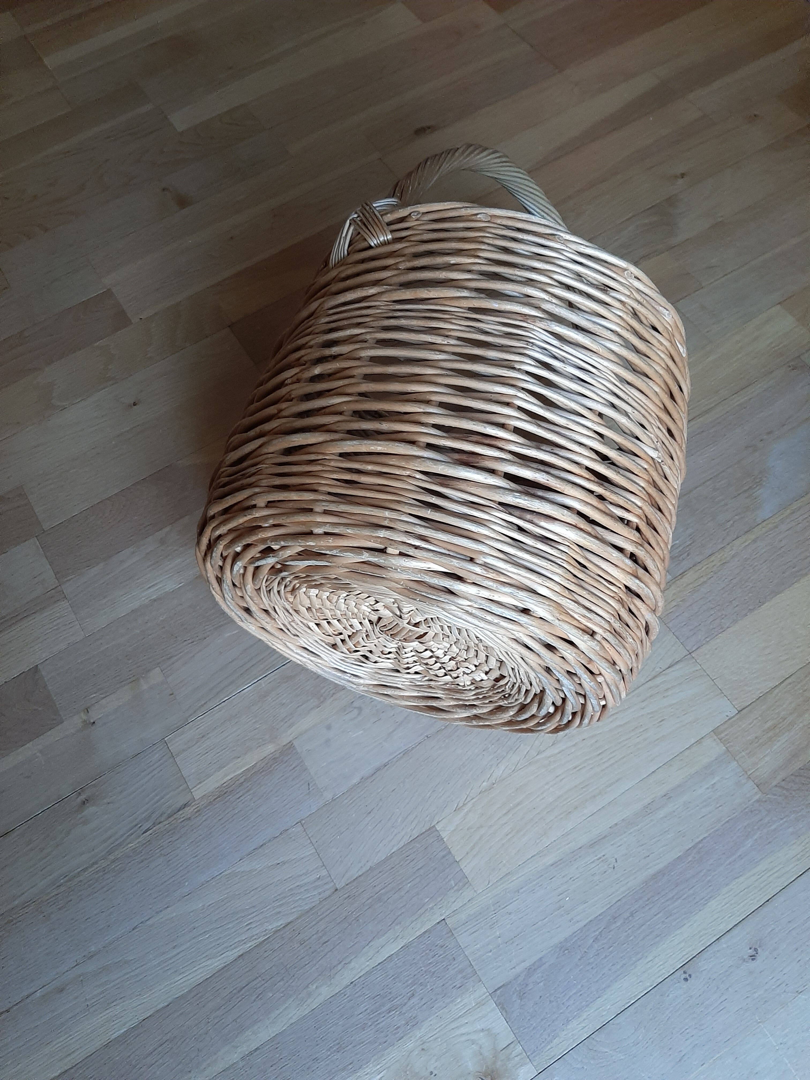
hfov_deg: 53.1
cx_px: 405
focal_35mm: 26
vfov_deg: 67.3
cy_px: 540
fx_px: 811
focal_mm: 3.93
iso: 160
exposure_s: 1/50
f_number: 1.7
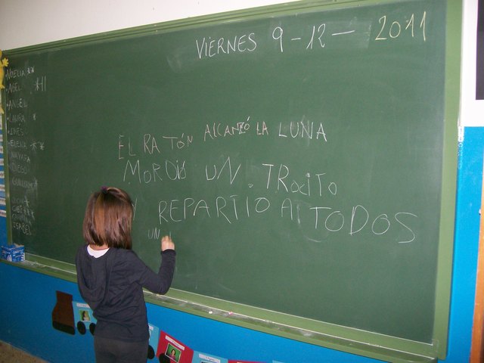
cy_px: 182
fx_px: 489
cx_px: 242
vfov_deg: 40.7
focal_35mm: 35
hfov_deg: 52.6
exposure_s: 1/64
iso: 200
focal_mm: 5.8
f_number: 2.8
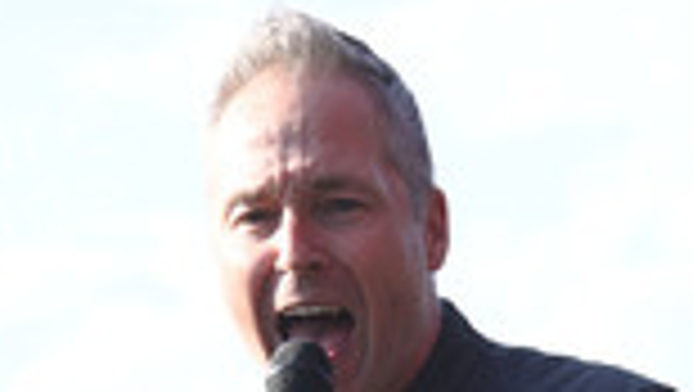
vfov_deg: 4.9
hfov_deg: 8.8
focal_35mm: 244
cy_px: 883
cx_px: 387
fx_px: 4488
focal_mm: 90
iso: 160
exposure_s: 1/125
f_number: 7.1
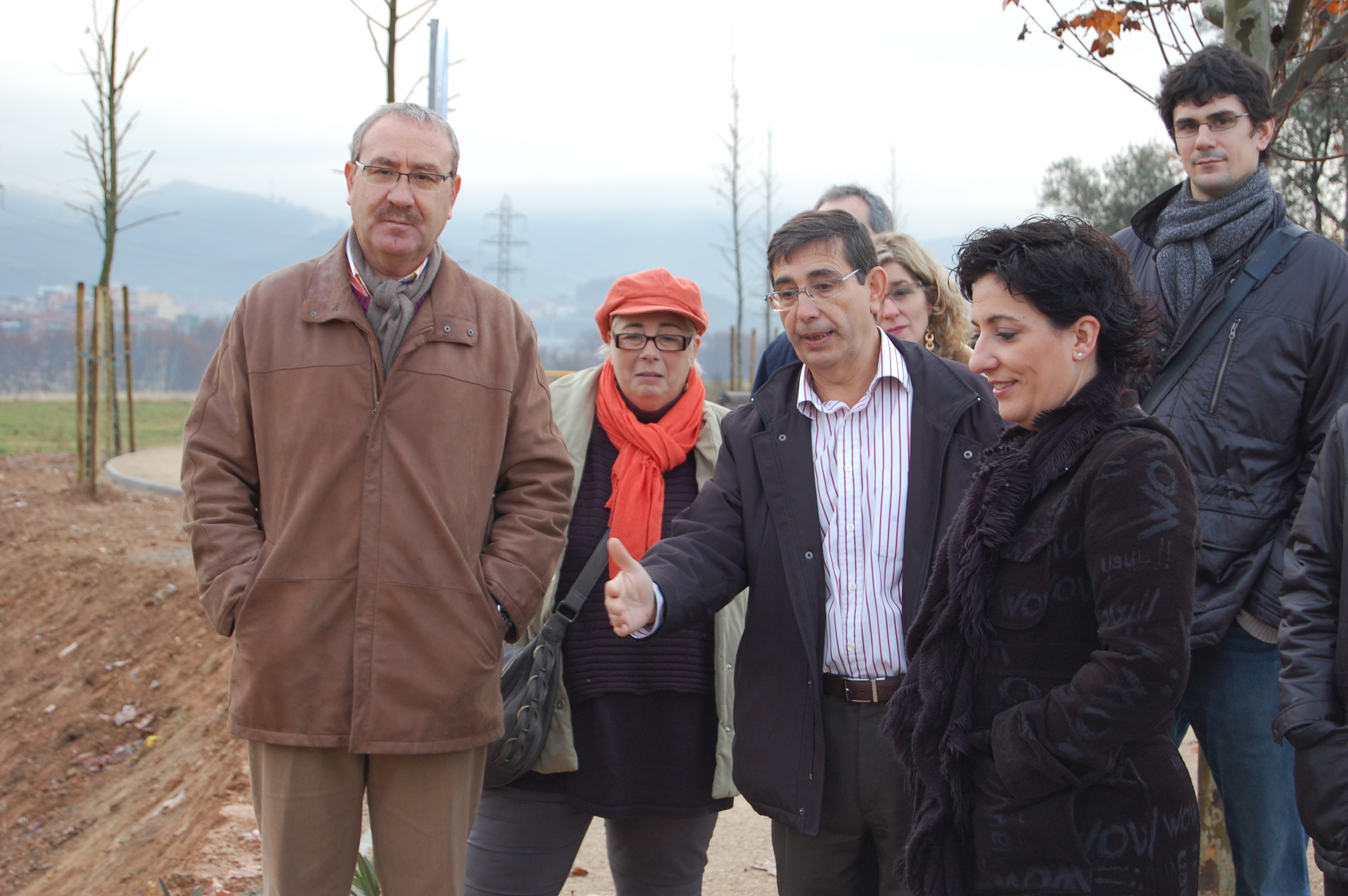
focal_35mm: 82
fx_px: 3086
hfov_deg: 24.6
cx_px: 674
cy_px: 448
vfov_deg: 16.5
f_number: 5.6
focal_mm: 55
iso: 400
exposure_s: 1/100
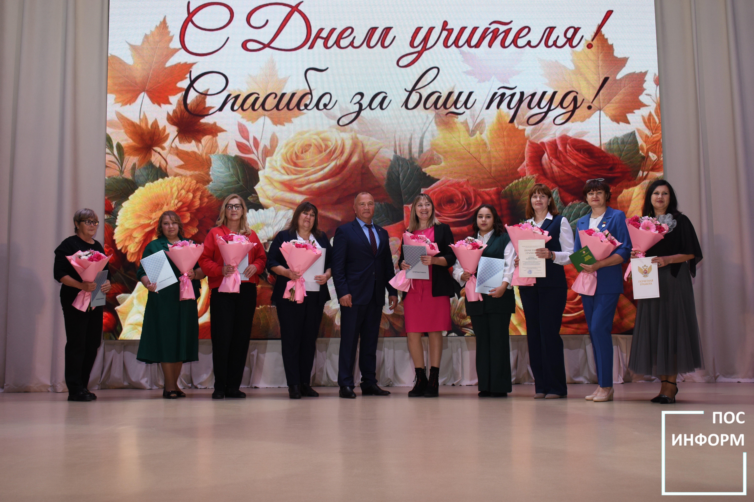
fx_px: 848
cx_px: 377
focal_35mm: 40
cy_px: 251
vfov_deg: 33.0
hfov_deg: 47.9
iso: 400
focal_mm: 27
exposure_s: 1/125
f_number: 5.6
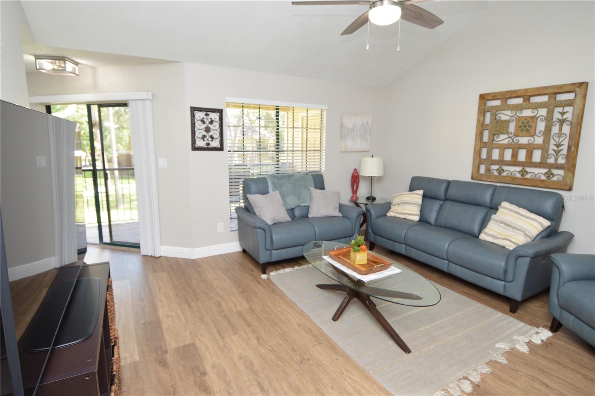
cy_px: 198
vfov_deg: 67.3
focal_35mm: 18
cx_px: 298
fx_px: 297
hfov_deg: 90.1
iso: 400
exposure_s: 1/80
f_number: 4.5
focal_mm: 12
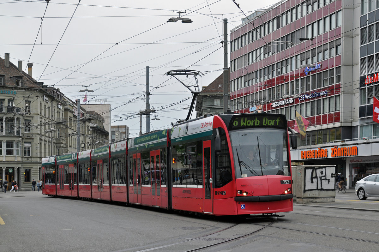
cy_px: 126
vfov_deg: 22.6
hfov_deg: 33.4
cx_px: 190
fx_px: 631
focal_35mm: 60
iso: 320
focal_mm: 40
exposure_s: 1/800
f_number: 5
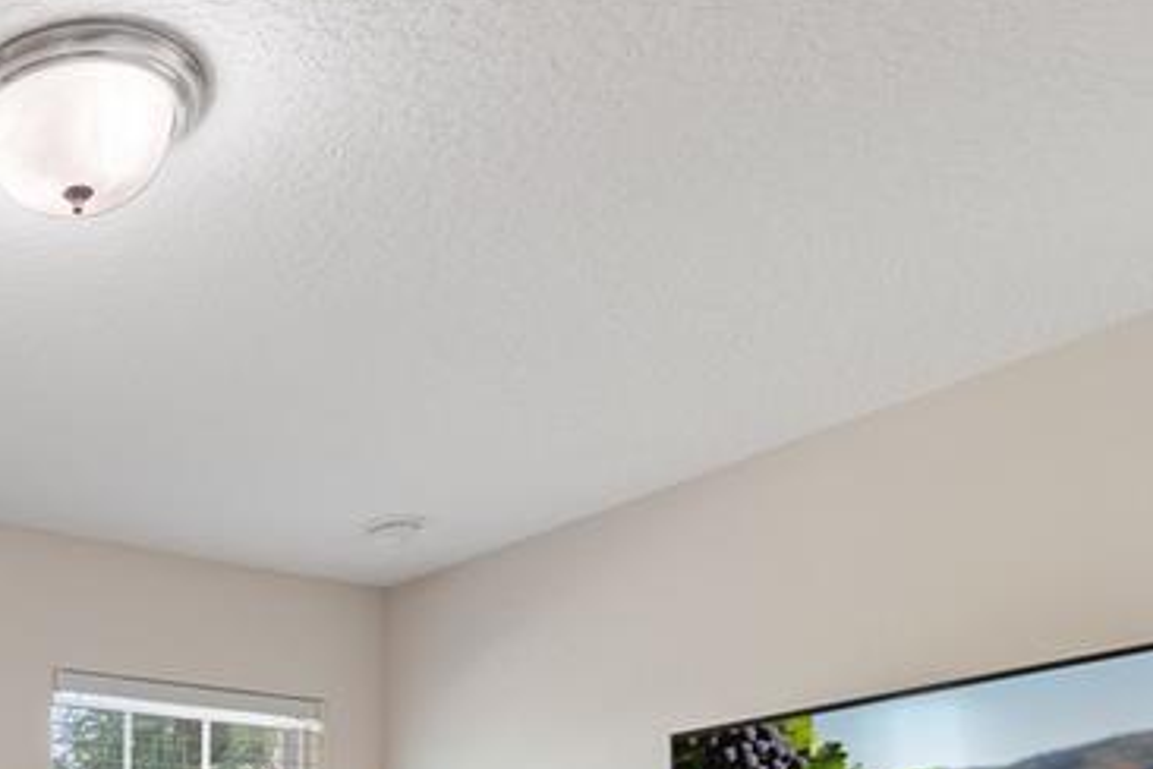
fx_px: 1345
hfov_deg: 37.6
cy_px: 1031
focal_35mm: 42
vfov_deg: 26.4
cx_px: -154
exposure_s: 1/25
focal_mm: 10
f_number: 4.5
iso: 400
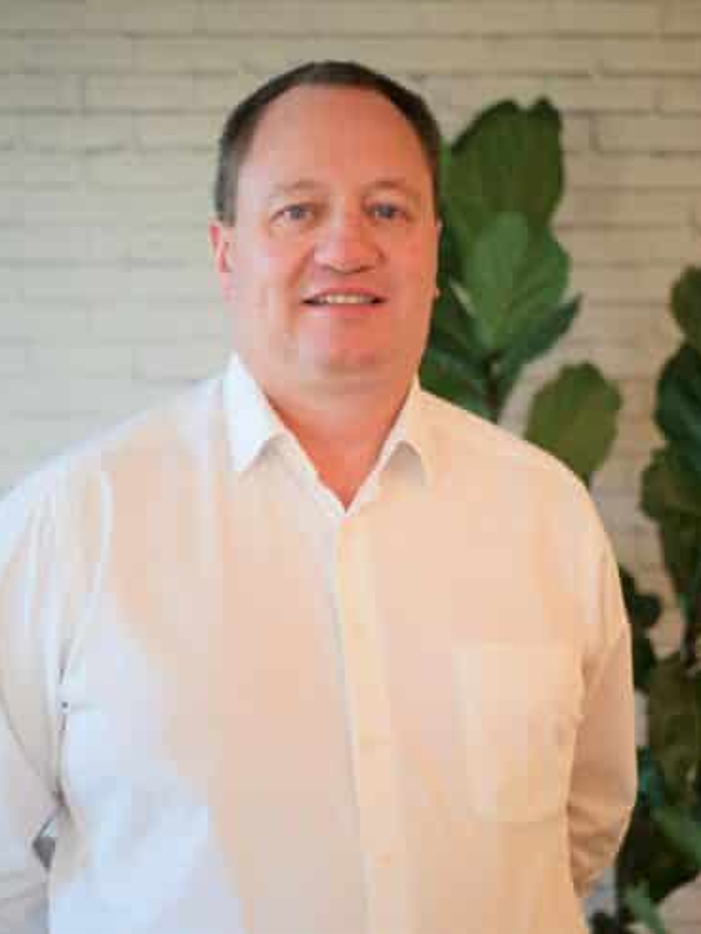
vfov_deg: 37.5
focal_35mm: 51
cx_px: 351
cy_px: 459
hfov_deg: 28.6
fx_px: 1376
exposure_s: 1/125
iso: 200
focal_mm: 25
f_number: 1.7
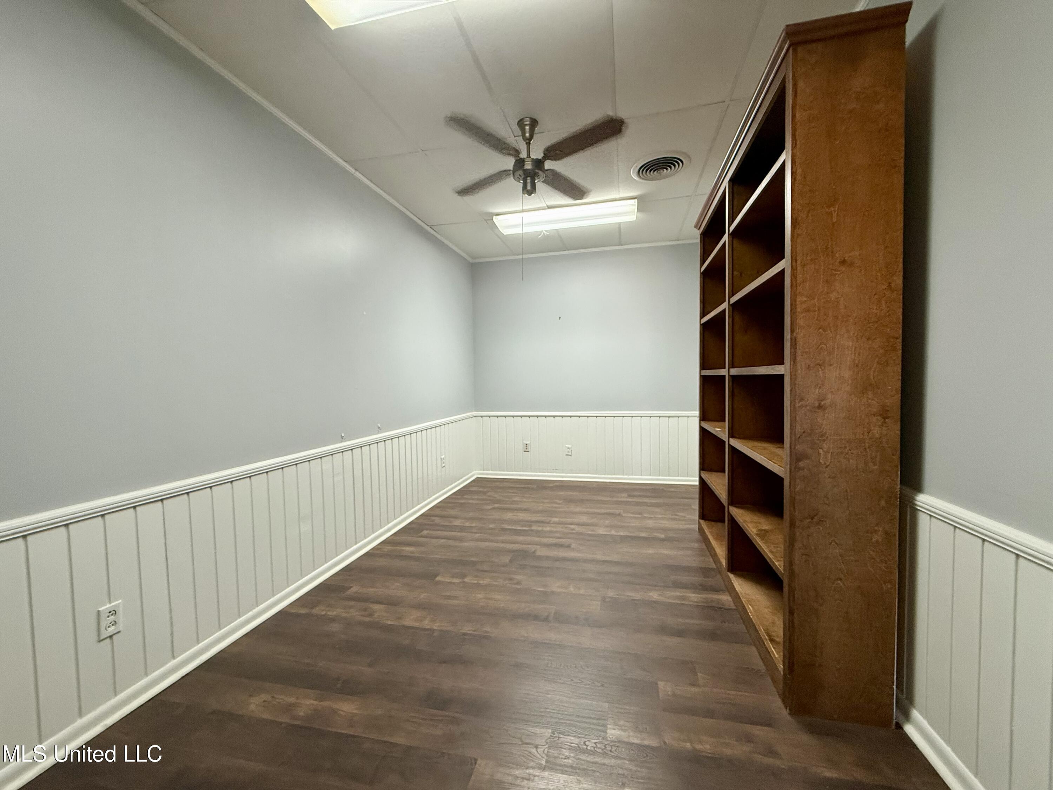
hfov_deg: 102.1
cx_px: 526
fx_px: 426
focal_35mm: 14
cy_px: 395
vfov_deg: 85.7
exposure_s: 1/120
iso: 320
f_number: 2.2
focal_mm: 2.22
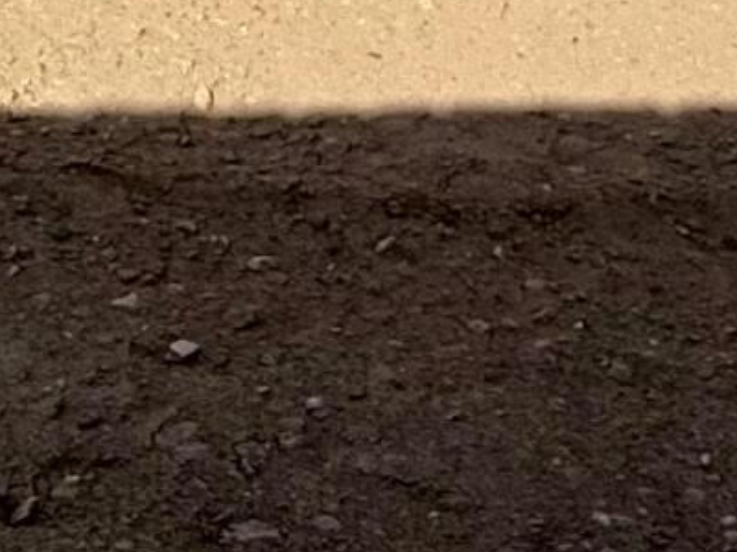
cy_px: -605
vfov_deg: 12.2
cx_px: -53
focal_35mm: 105
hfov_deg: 18.1
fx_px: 2236
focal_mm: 2.22
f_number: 2.2
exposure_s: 1/3289
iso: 50
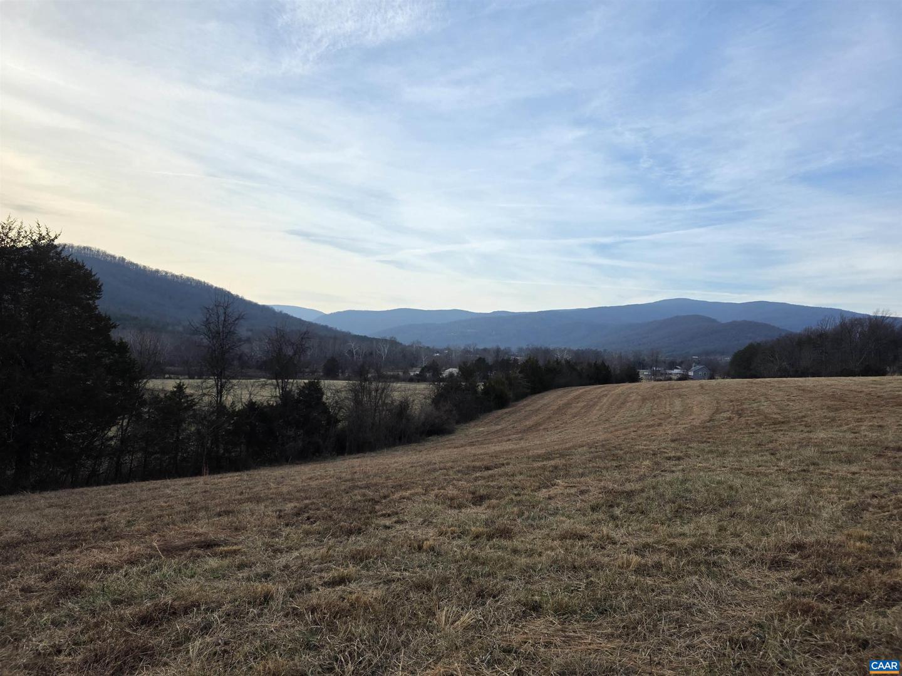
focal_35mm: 23
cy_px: 338
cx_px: 451
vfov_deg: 58.9
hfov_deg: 73.9
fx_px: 599
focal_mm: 6.3
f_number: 1.7
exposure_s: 1/2650
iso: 80
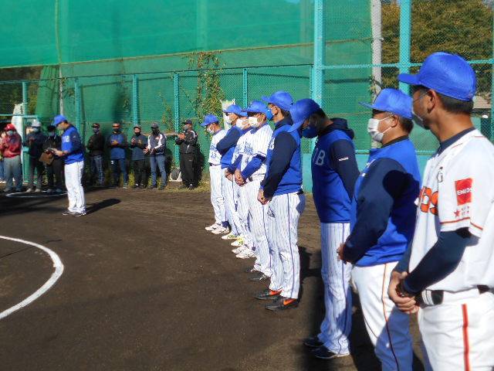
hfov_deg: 38.2
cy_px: 186
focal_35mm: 50
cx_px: 247
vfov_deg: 29.1
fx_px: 714
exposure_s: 1/800
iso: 80
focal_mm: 8.8
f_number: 4.5
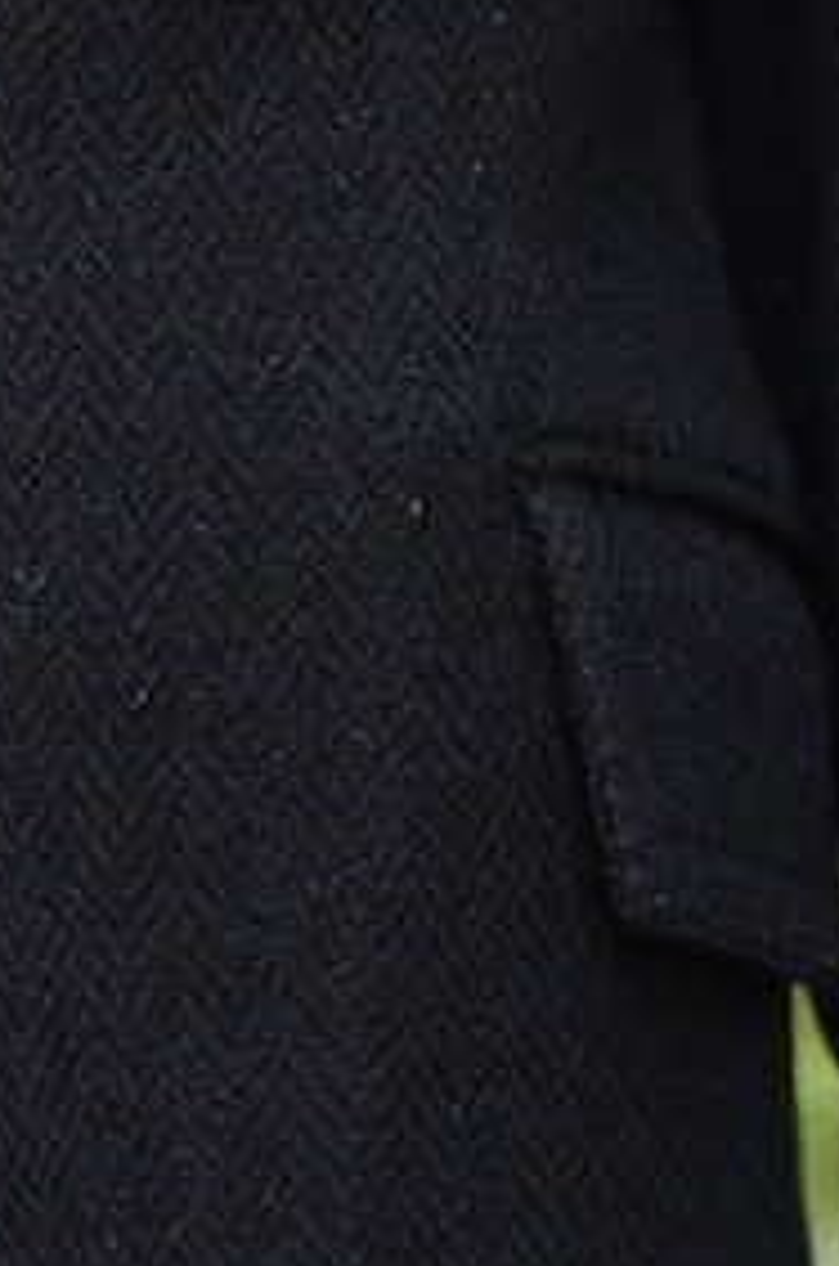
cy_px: -691
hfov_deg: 3.0
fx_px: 16238
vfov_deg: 4.4
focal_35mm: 463
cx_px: 22
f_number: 2.2
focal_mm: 85
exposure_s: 1/160
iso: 400
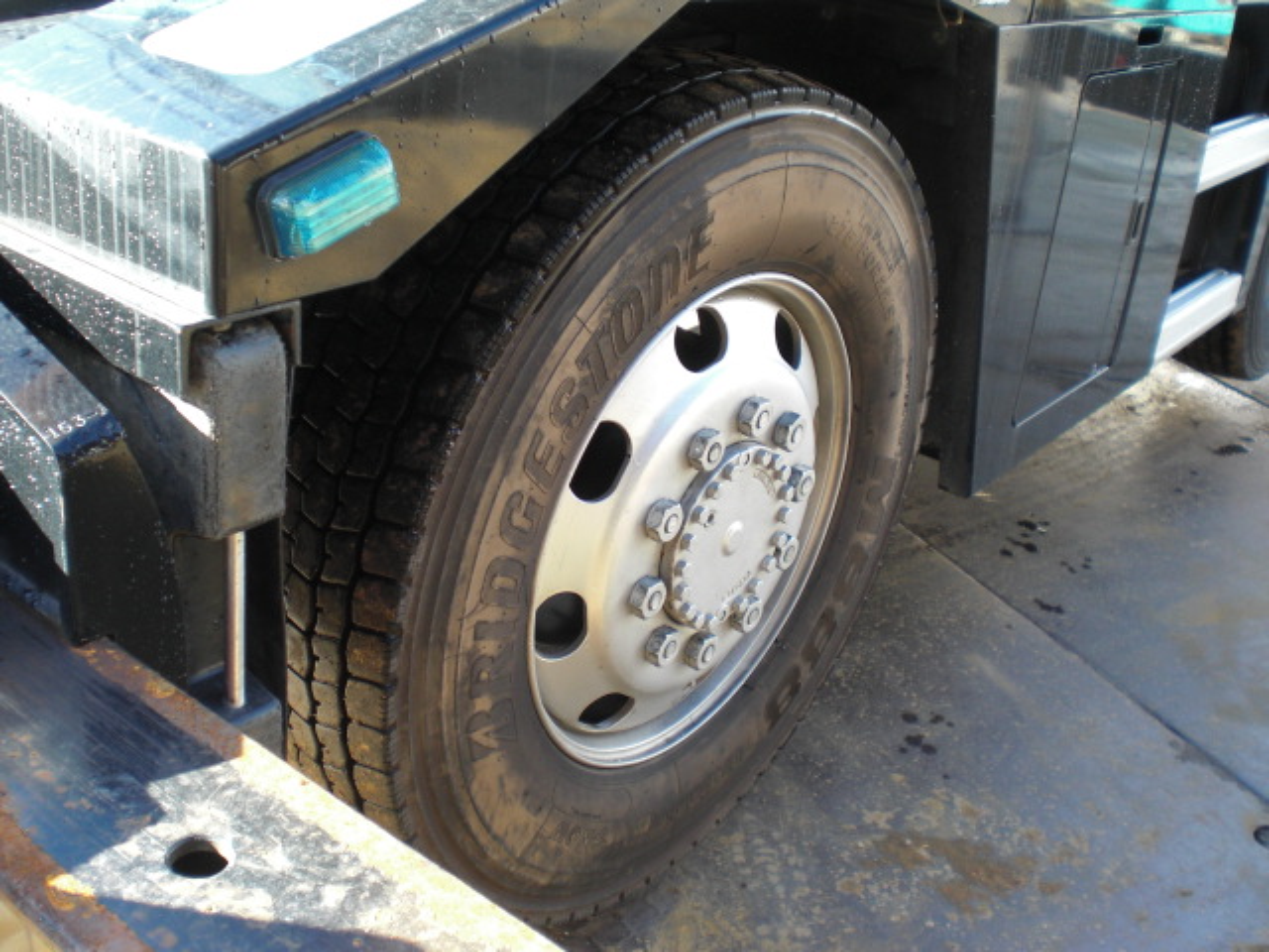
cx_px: 634
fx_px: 1393
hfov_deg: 49.0
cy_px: 476
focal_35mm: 38
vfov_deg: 37.7
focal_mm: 6.3
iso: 100
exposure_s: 1/80
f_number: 3.1
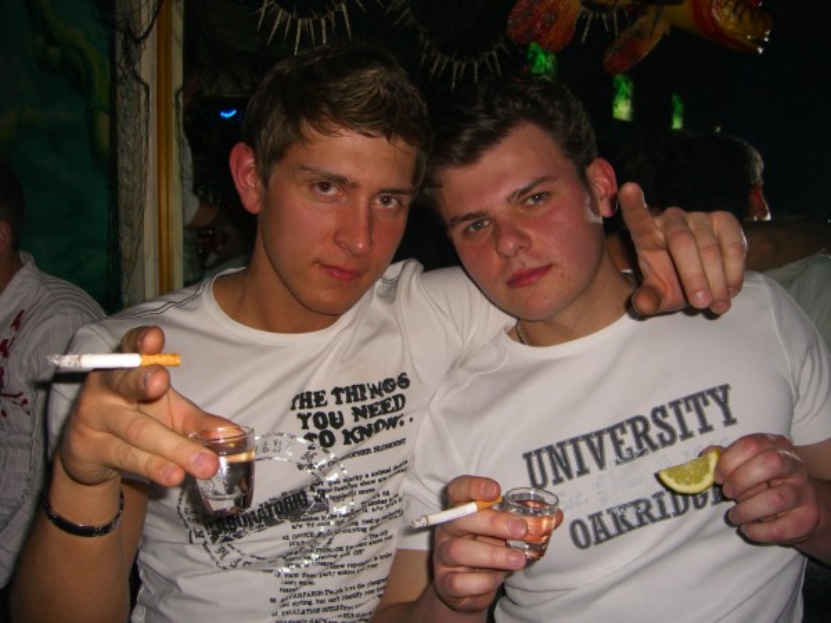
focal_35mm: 38
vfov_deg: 37.7
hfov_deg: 49.0
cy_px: 312
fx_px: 912
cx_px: 416
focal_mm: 7.9
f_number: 2.8
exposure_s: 1/60
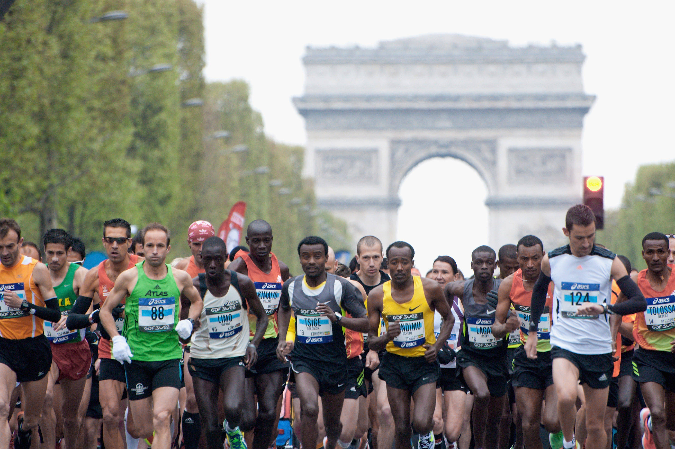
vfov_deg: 6.2
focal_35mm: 220
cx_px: 338
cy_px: 224
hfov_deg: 9.4
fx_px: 4122
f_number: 5.6
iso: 500
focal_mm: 220
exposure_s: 1/400
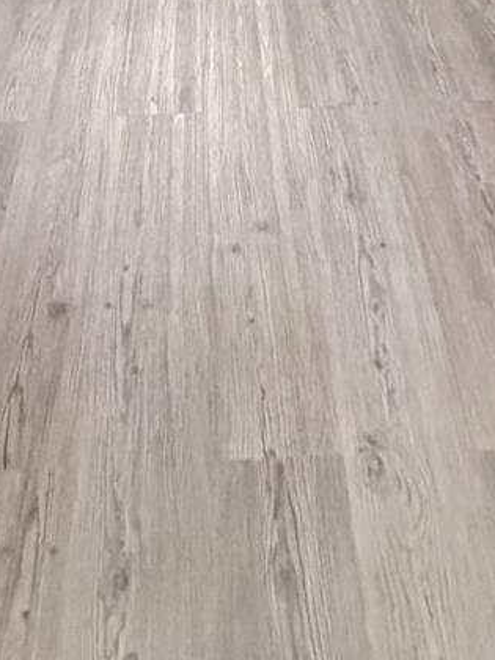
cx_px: 210
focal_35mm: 50
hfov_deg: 29.1
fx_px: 953
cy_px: -400
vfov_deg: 25.3
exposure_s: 1/60
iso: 1000
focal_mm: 2.22
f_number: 2.2
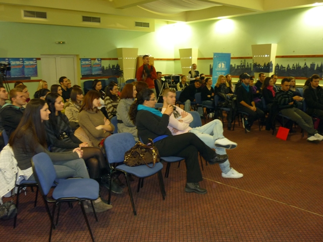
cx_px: 162
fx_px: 308
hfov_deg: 55.4
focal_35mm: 33
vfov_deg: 42.9
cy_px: 121
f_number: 2.8
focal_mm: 5.5
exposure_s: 1/8
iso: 200
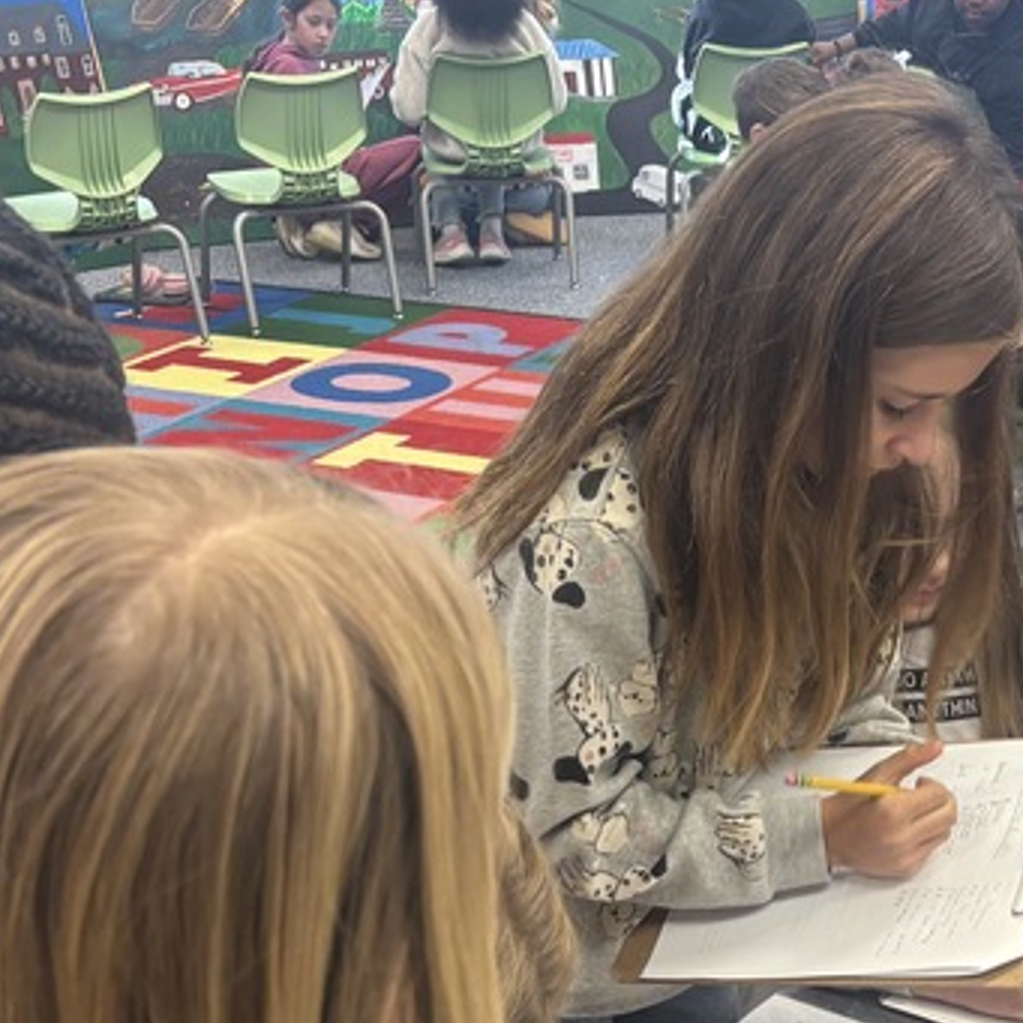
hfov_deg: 24.6
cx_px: 822
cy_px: 978
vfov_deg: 24.1
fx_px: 2307
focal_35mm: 69
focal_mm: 5.96
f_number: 1.6
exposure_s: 1/60
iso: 80
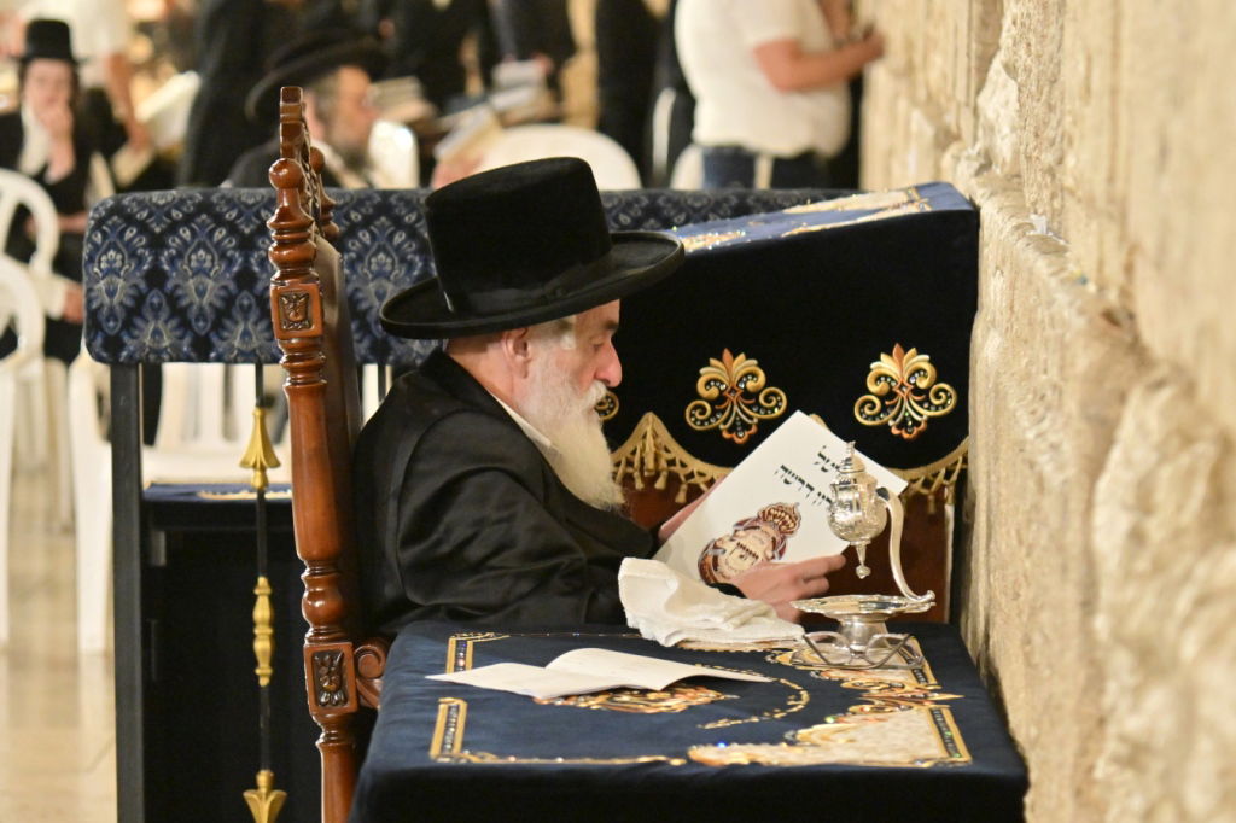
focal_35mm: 180
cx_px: 618
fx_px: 6178
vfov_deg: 7.6
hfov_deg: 11.4
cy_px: 412
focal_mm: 120
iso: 2500
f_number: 4
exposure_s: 1/160
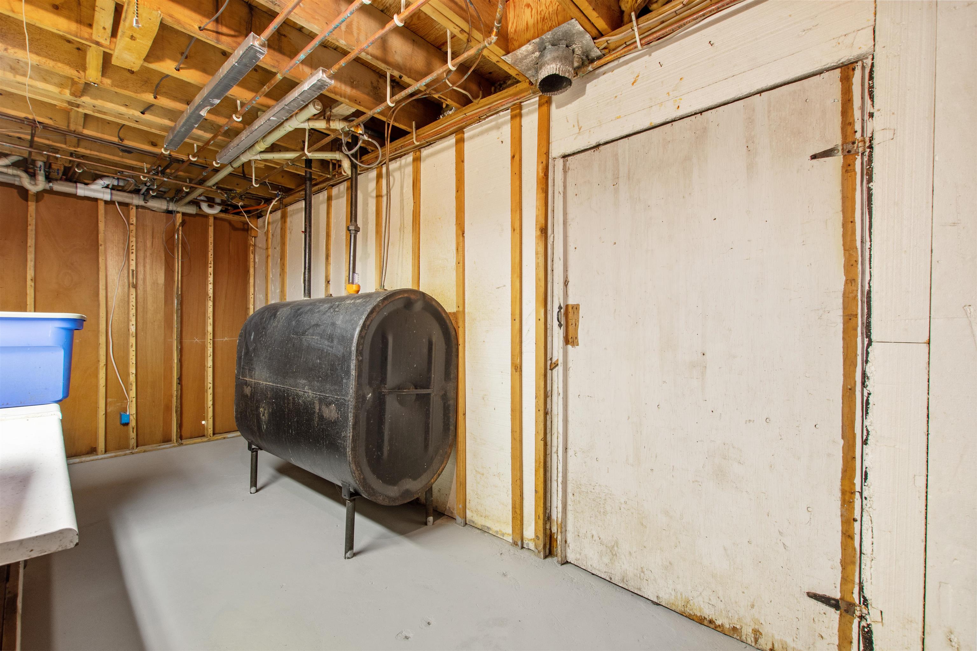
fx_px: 407
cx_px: 488
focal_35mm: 15
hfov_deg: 100.4
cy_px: 326
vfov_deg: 77.3
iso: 100
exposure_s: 1/2.5
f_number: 8
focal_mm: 10
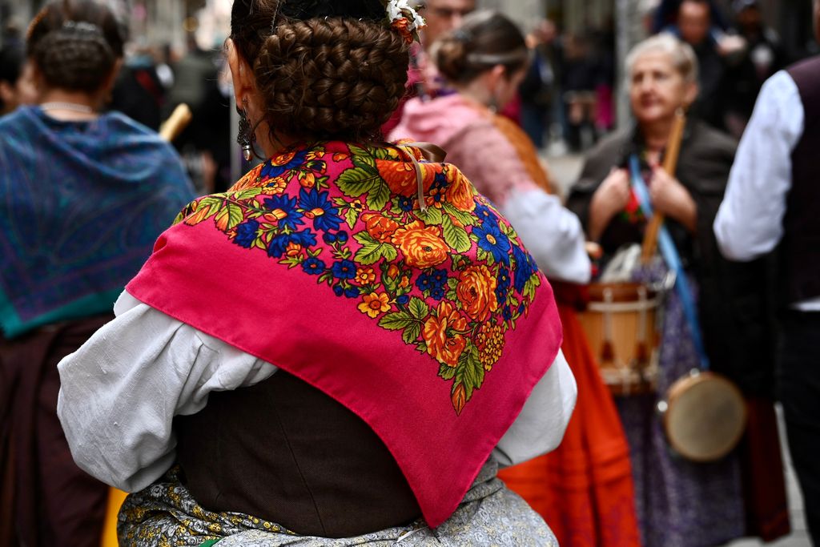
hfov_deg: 35.0
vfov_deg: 23.8
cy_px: 274
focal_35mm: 57
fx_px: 1298
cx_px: 410
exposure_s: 1/400
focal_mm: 57
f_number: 4
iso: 560
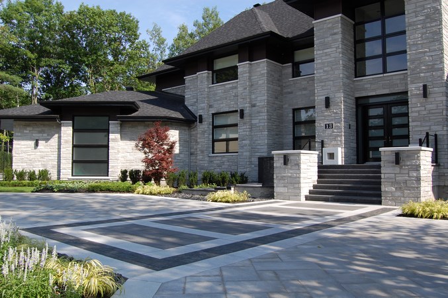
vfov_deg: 39.9
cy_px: 149
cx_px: 224
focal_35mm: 33
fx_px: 410
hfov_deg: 57.3
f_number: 8
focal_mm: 22
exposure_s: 1/250
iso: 200
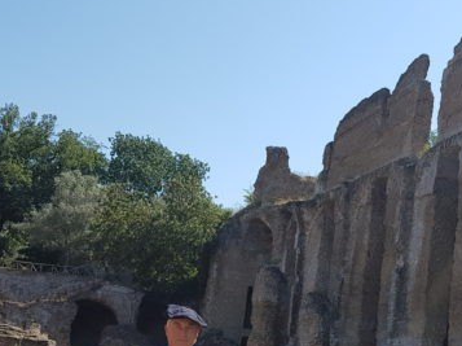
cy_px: 302
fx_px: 747
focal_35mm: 56
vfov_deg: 25.4
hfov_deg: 33.9
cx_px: 331
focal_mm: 4.2
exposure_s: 1/1888
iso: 40
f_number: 1.7
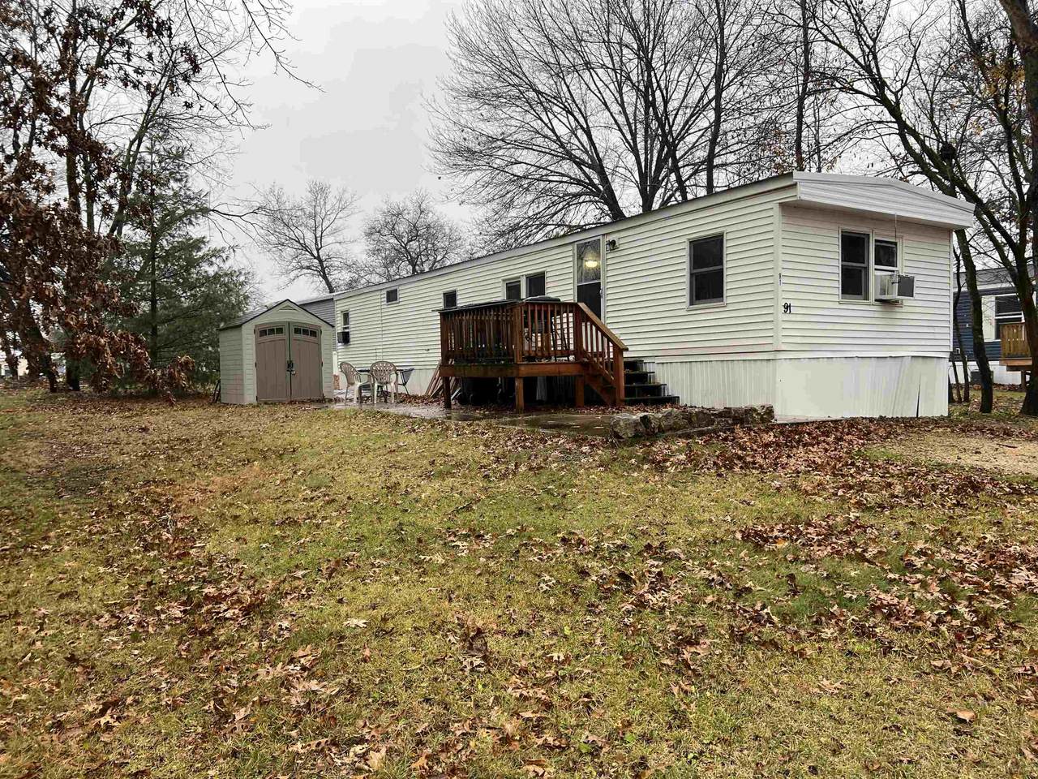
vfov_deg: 53.1
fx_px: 780
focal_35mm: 26
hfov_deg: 67.3
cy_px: 390
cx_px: 519
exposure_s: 1/121
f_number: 1.5
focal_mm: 5.7
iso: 40
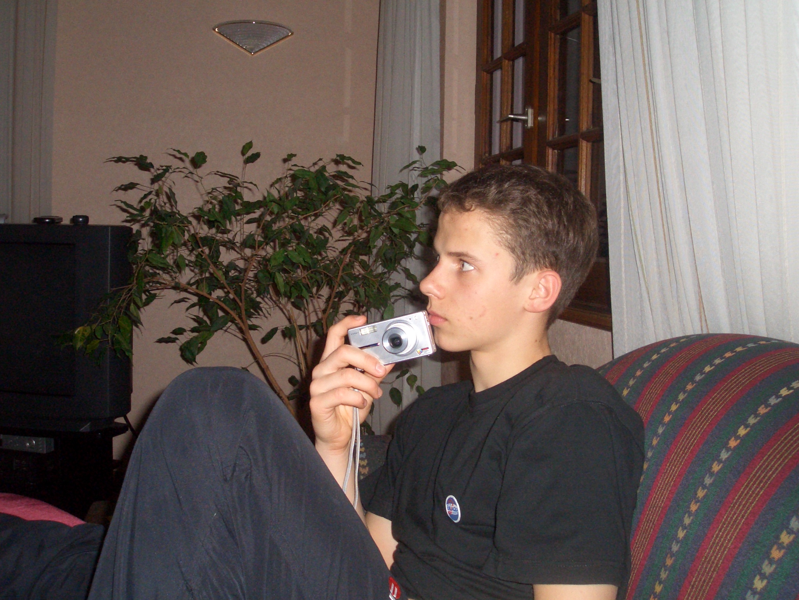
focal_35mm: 36
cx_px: 400
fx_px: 831
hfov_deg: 51.4
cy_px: 300
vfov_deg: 39.7
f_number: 4
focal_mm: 4.8
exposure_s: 1/40
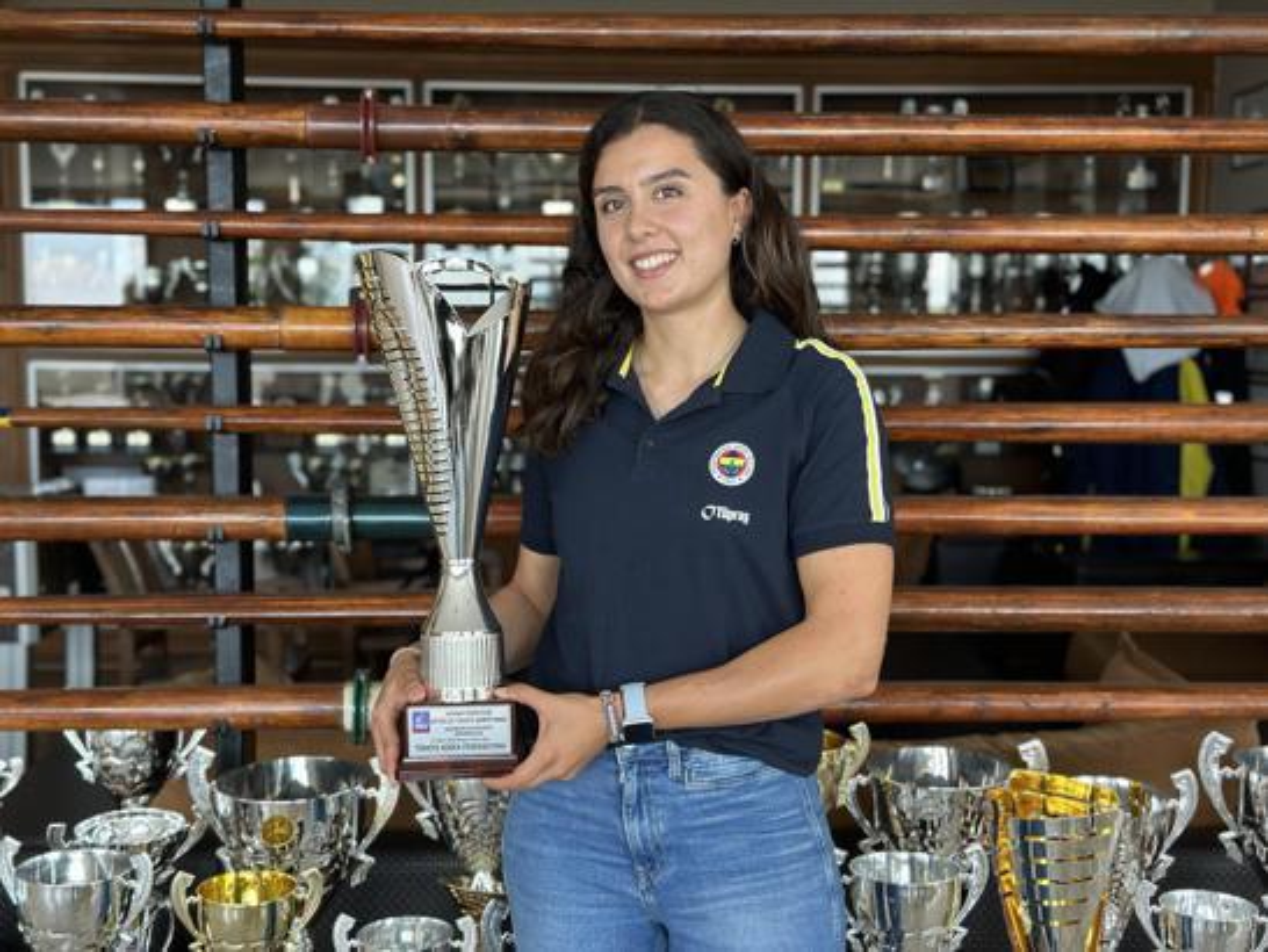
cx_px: 634
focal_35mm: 48
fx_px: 1759
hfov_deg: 39.6
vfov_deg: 30.3
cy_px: 476
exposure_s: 1/133
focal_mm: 6.86
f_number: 1.78
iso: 64
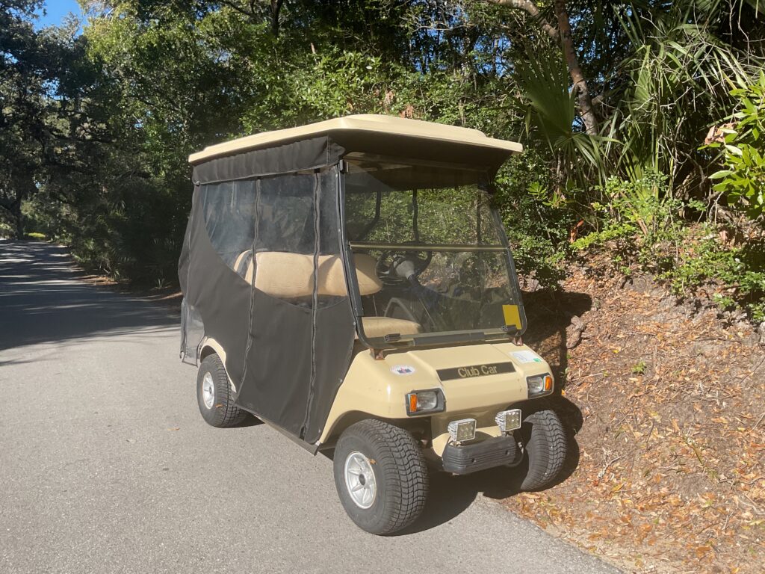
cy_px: 287
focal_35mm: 29
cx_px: 382
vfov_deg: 48.2
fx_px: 641
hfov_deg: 61.7
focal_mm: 3
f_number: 1.8
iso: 16
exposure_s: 1/1098
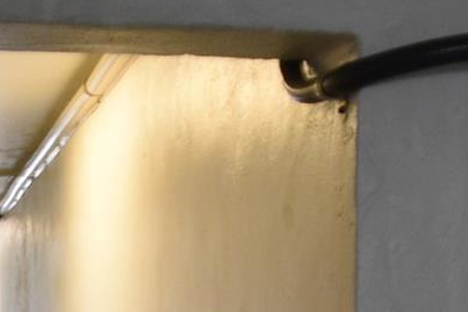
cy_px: 464
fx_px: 1417
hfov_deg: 17.9
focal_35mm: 109
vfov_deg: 12.0
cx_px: -80
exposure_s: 1/60
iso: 560
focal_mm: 18
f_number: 4
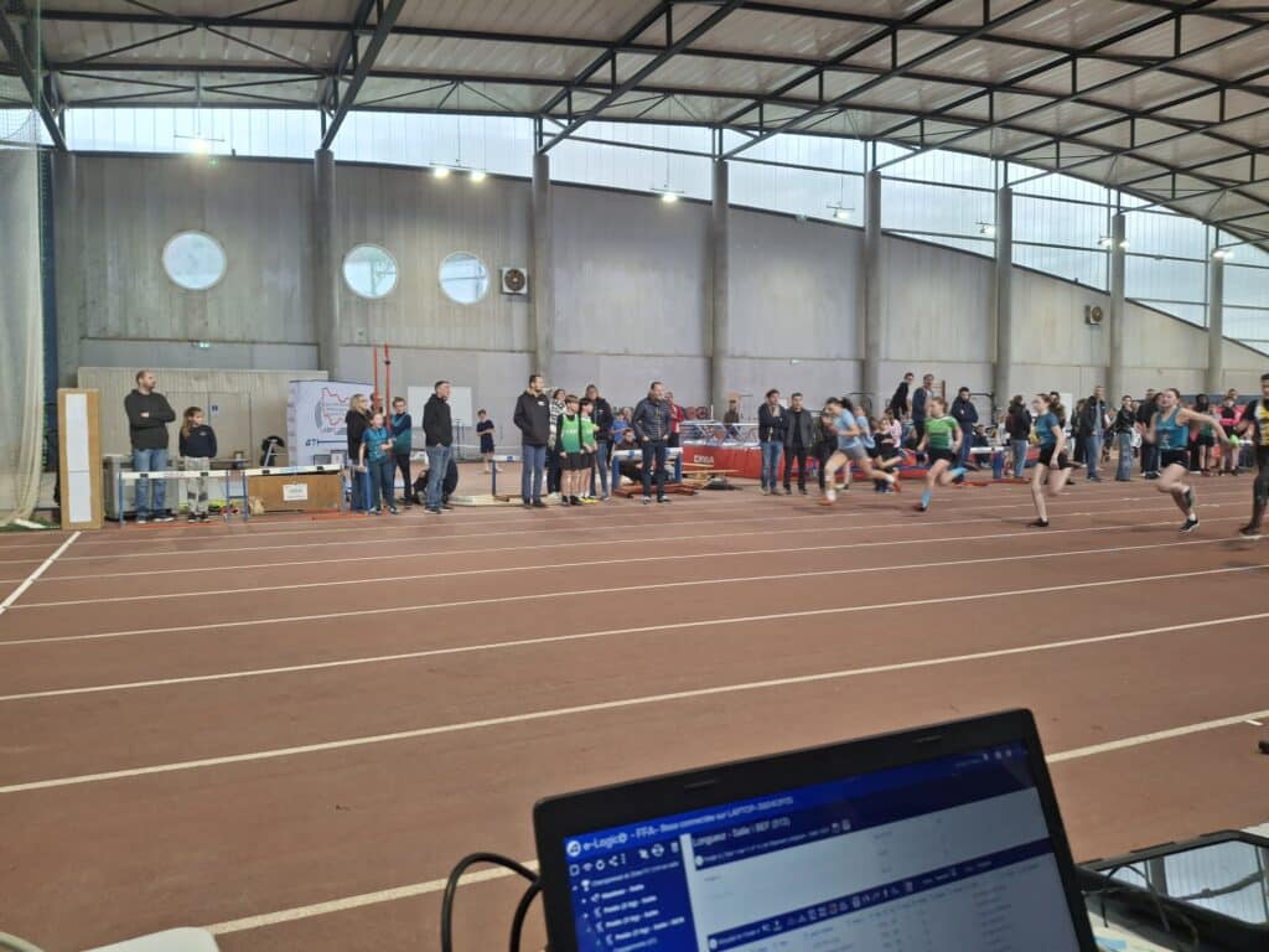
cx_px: 634
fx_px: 916
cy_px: 476
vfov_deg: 54.9
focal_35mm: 25
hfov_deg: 69.4
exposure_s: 1/100
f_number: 1.8
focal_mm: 4.69
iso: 50
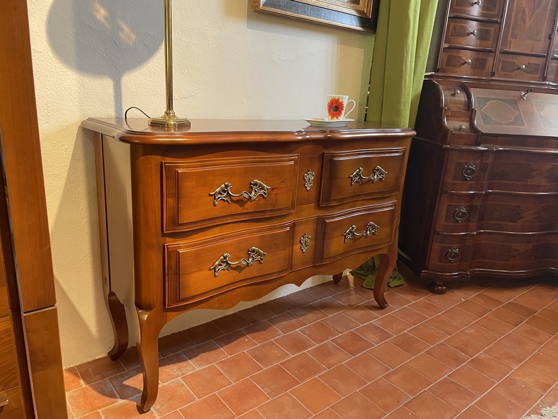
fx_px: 419
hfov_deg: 67.3
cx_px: 279
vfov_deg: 53.1
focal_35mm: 26
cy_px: 210
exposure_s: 1/50
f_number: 1.6
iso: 250
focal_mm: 4.2
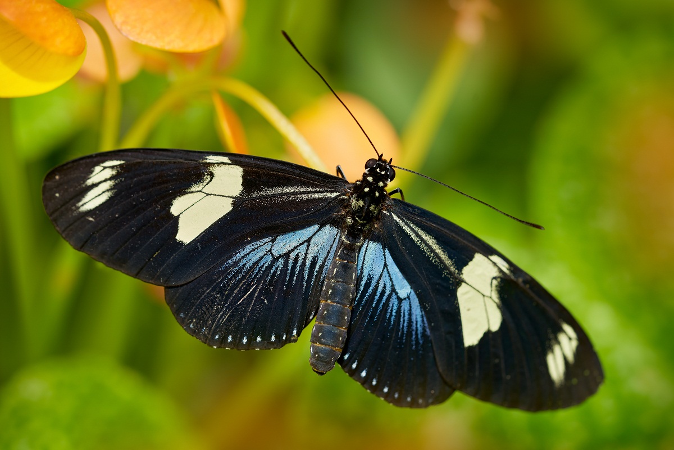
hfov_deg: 22.6
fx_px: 1685
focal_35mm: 90
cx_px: 337
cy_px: 225
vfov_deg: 15.2
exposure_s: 1/4
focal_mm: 90
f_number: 5
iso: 100
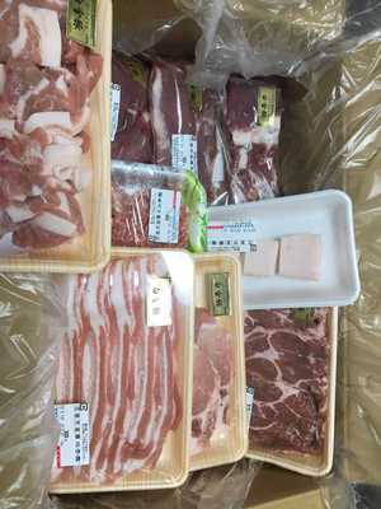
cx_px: 190
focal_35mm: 29
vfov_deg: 61.7
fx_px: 426
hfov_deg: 48.2
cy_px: 254
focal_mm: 4.15
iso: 32
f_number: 2.2
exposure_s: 1/30
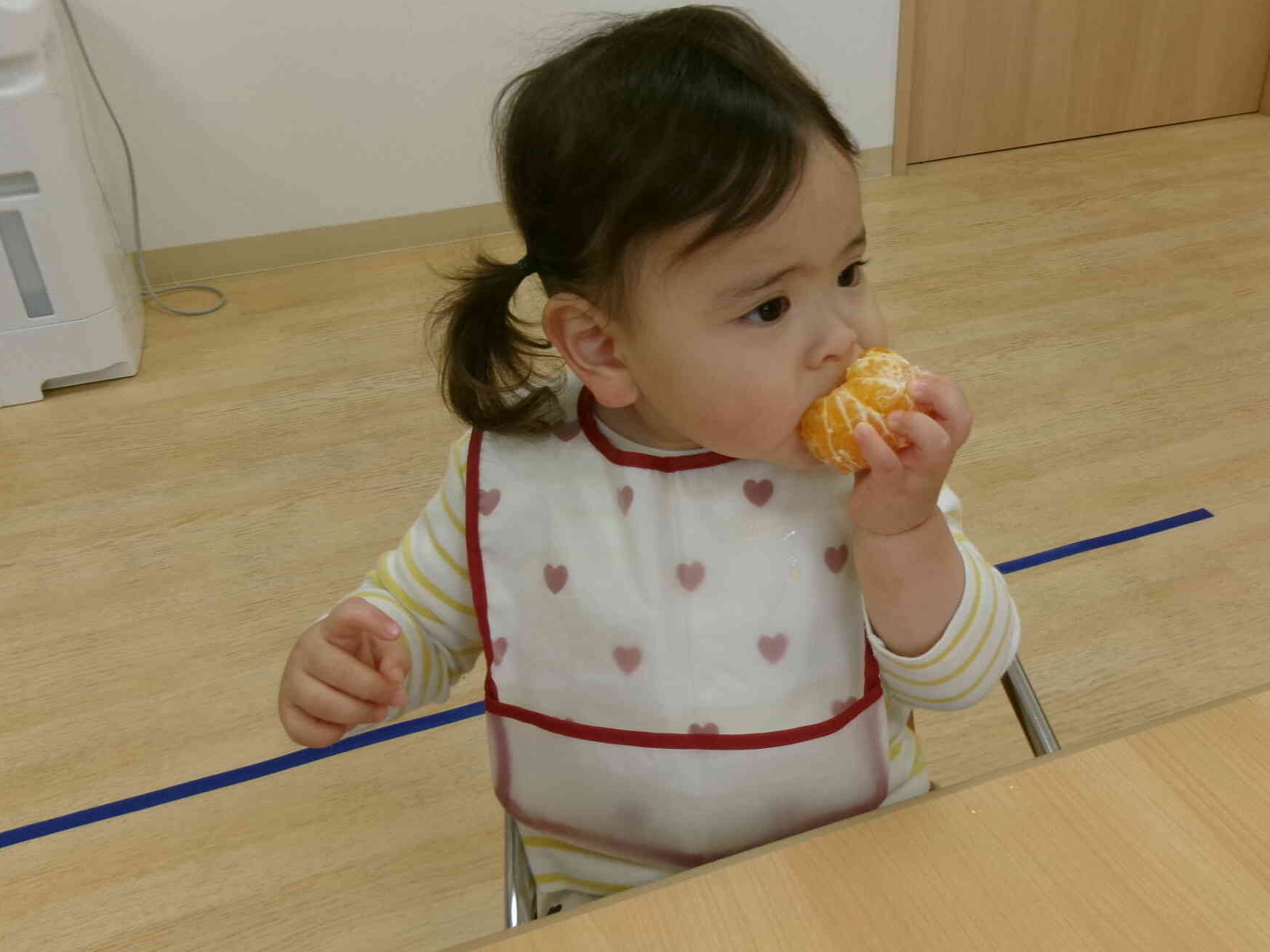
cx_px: 718
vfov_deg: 42.9
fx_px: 1211
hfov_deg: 55.2
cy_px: 470
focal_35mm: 33
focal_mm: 5.1
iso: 100
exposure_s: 1/70
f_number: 3.9
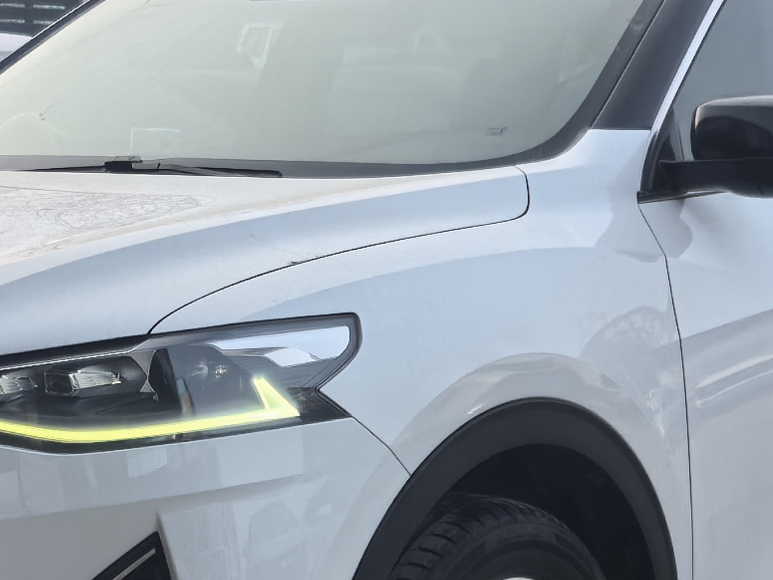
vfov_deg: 11.5
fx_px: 2881
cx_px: 324
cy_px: 410
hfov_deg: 15.3
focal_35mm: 129
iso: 50
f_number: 1.4
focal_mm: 5.75
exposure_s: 1/1866
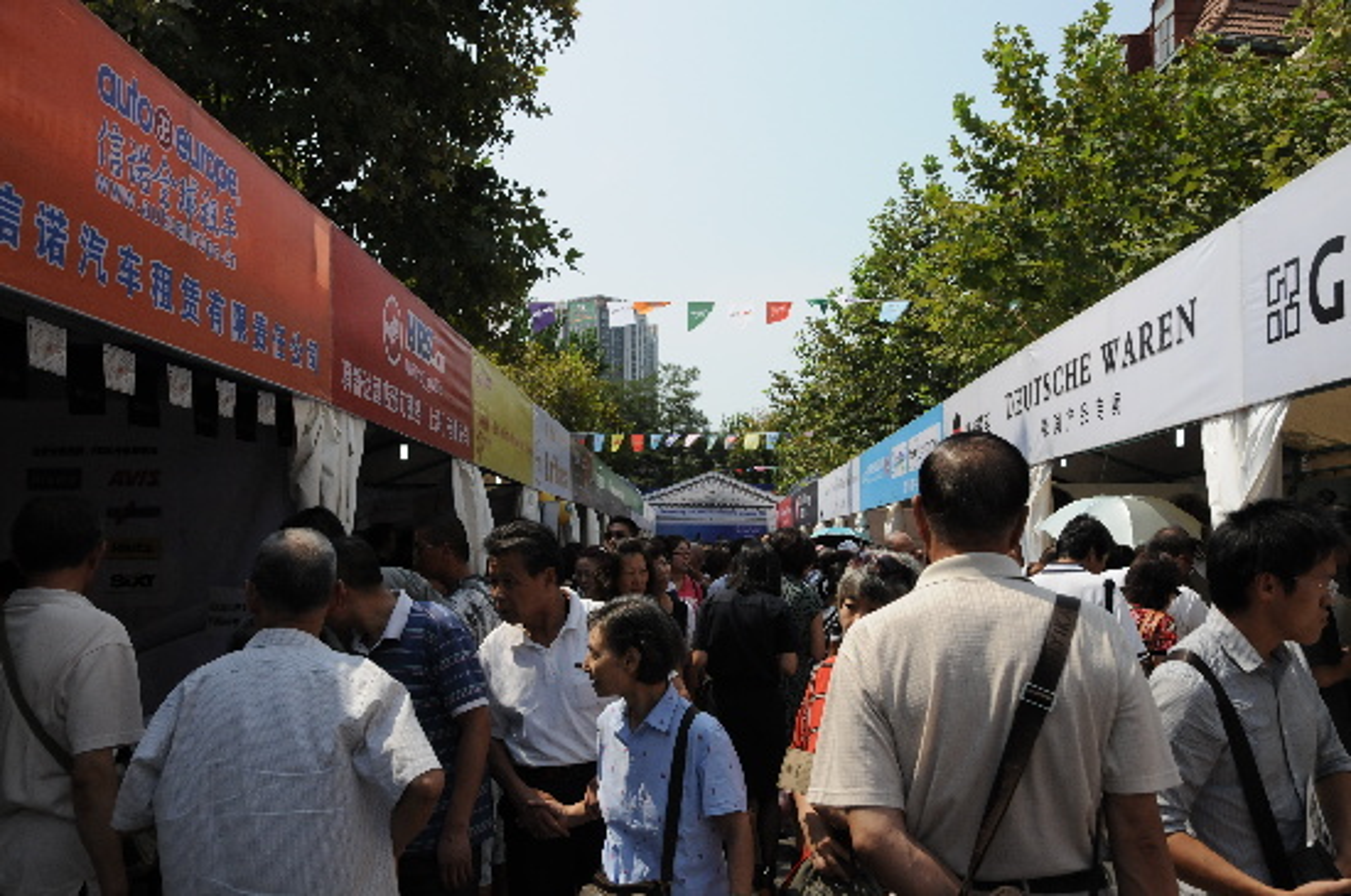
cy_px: 448
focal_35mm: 30
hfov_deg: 62.0
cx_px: 676
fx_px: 1124
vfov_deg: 43.5
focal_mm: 20
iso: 800
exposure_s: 1/4000
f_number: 5.6
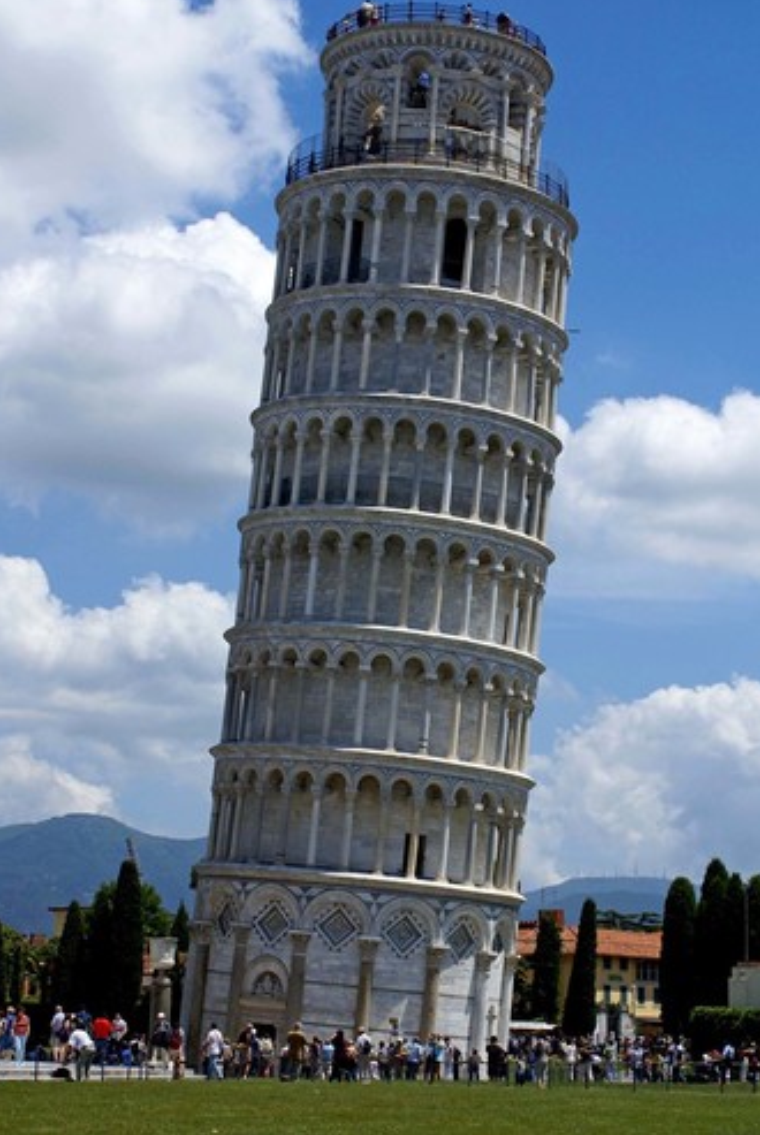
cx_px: 417
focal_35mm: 59
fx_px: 1849
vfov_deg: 34.1
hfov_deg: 23.2
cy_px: 504
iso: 100
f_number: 9
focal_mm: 35
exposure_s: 1/400
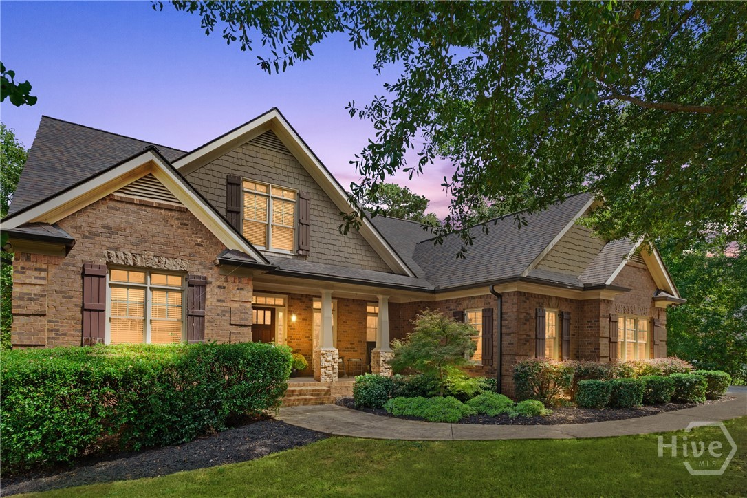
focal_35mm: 20
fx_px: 405
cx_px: 374
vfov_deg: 63.2
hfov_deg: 85.4
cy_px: 249
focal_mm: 19.5
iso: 1250
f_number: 6.3
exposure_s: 1/320
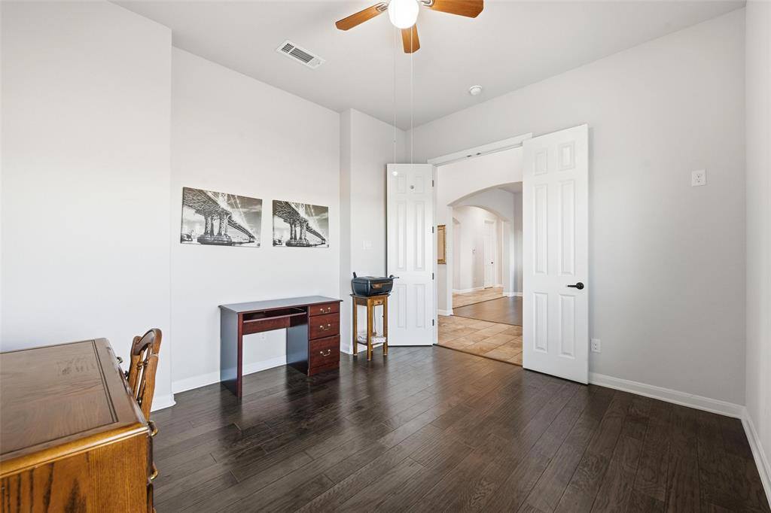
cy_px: 256
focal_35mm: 14
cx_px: 386
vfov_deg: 81.2
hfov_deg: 104.3
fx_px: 300
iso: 100
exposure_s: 1/30
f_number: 9
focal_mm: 14
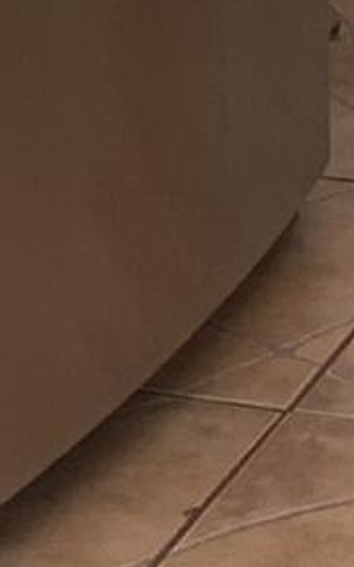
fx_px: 4404
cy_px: -1191
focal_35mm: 285
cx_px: 477
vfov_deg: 6.6
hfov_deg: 4.6
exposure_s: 1/121
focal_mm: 4.25
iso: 32
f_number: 1.8
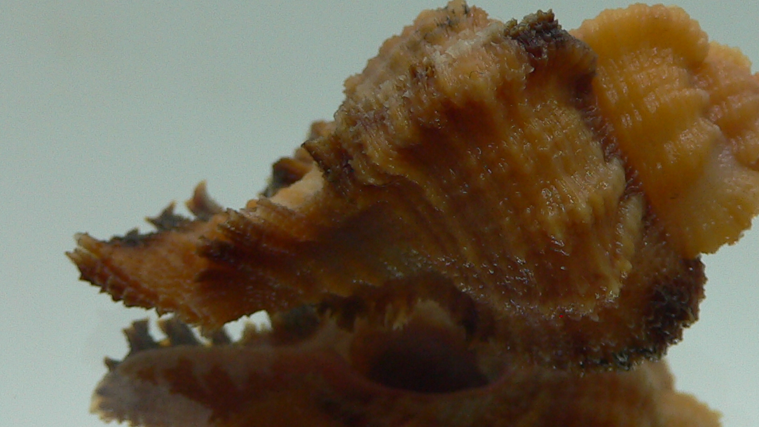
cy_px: 212
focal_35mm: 71
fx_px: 1429
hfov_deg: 29.6
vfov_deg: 17.0
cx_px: 482
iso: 80
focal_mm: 4.6
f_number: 2.8
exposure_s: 1/80
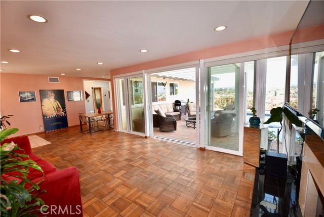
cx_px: 162
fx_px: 135
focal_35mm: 15
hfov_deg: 100.4
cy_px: 108
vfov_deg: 77.4
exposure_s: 1/125
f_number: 5.6
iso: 500
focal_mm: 15
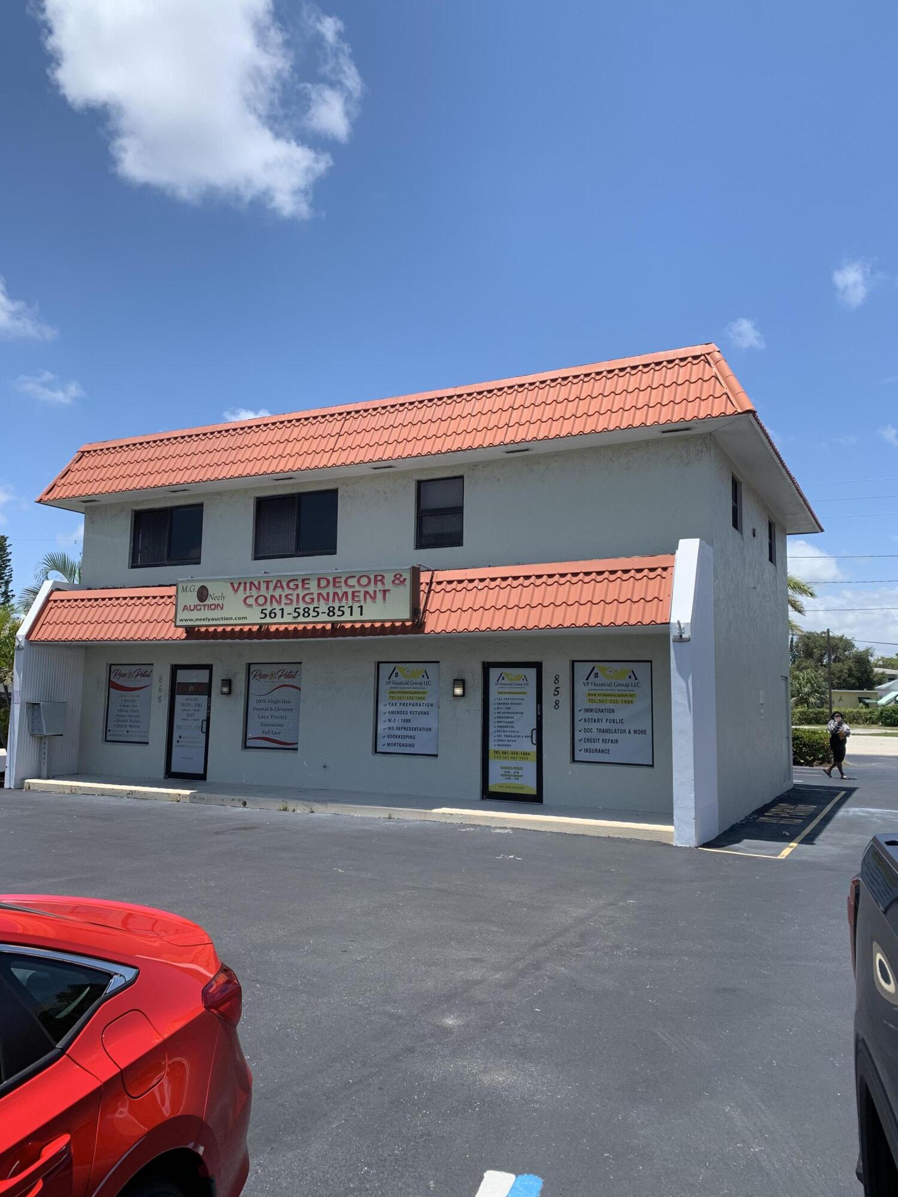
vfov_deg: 67.3
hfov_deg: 53.1
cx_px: 449
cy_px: 598
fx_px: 899
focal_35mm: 26
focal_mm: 4.25
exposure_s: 1/1992
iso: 25
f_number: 1.8
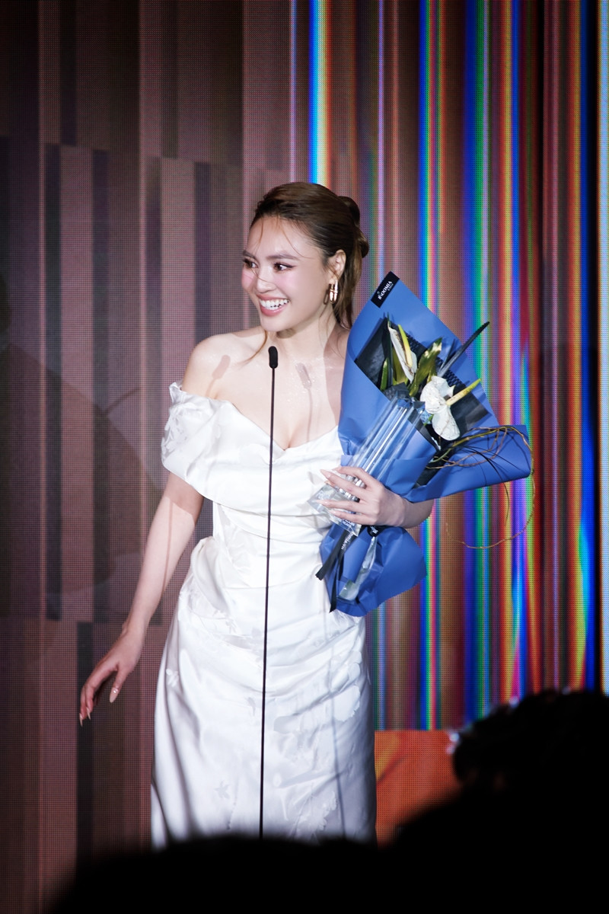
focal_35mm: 85
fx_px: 2157
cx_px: 304
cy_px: 457
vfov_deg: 23.9
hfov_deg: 16.1
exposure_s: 1/160
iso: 1000
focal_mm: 85
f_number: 3.3
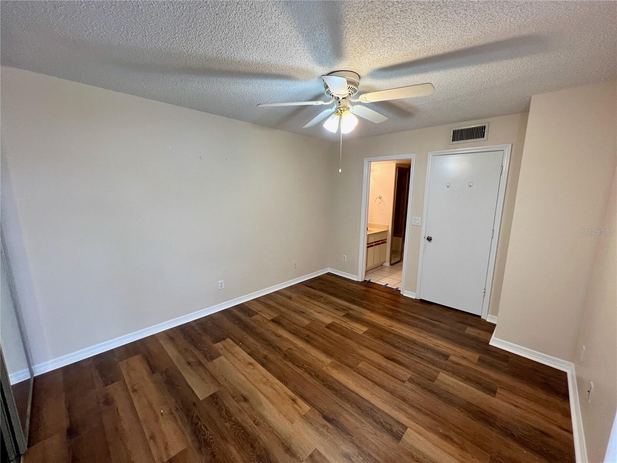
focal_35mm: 13
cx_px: 308
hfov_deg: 106.2
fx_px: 232
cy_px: 232
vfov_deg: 89.9
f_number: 1.8
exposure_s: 1/60
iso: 160
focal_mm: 1.57
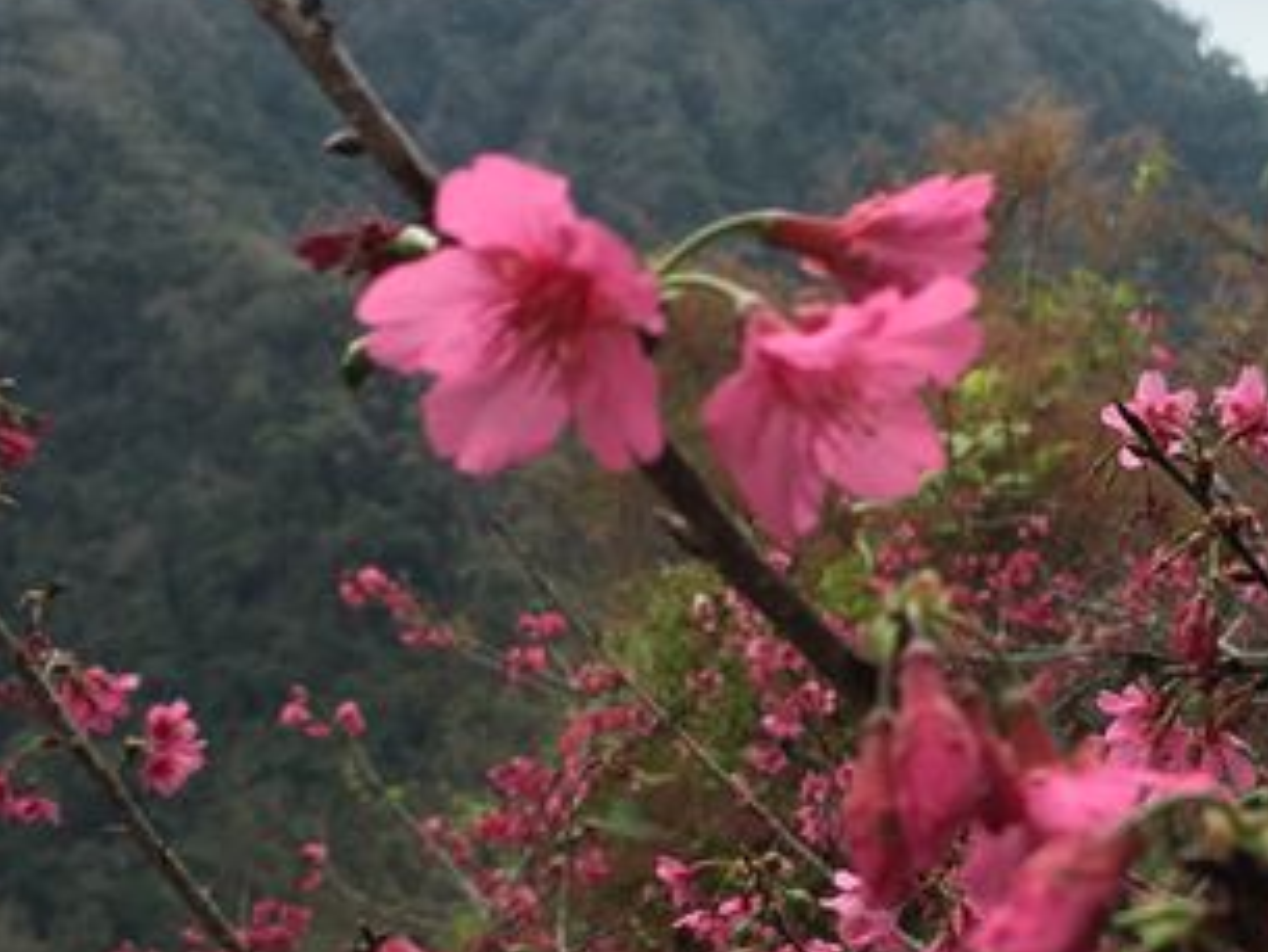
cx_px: 919
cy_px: 786
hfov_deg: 25.4
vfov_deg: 19.2
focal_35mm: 76
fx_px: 2785
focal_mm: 4.15
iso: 25
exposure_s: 1/120
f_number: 2.2
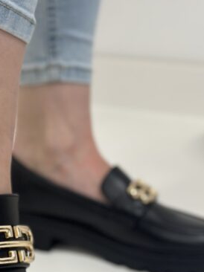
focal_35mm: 105
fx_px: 826
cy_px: 196
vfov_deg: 18.6
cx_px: 27
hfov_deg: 14.0
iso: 160
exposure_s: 1/100
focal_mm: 6.86
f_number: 1.78
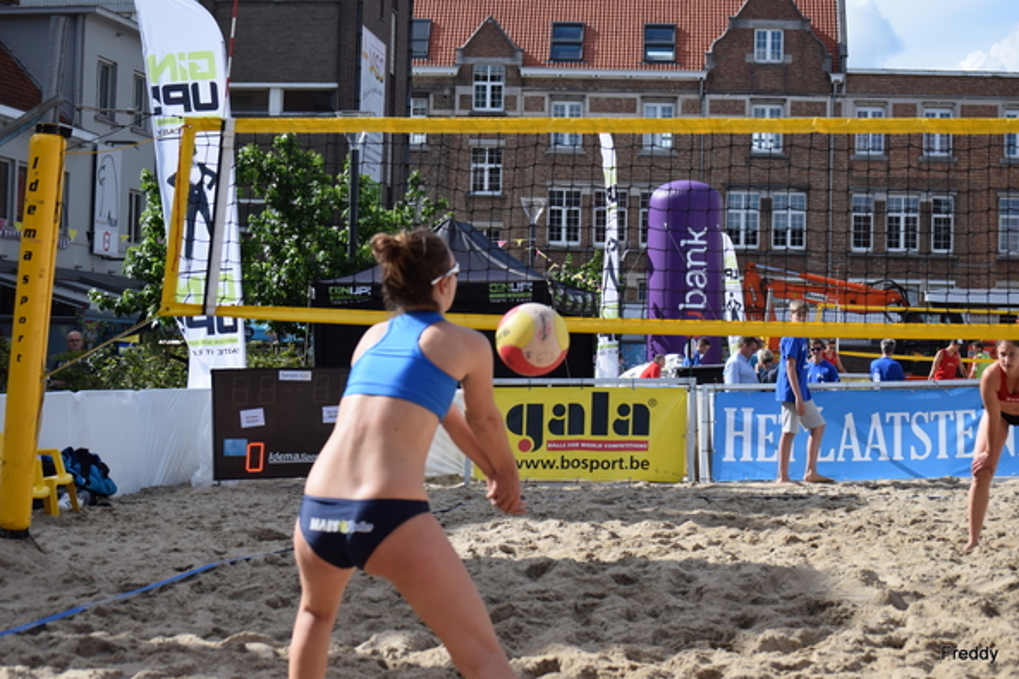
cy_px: 340
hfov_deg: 24.3
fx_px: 2363
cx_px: 505
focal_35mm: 84
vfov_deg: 16.3
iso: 400
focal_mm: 55
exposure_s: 1/1600
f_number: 6.3
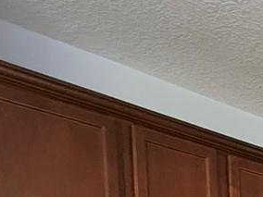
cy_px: 387
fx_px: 600
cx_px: 486
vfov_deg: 15.3
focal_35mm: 79
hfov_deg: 18.6
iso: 640
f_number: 2.2
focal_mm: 2.22
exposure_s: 1/60
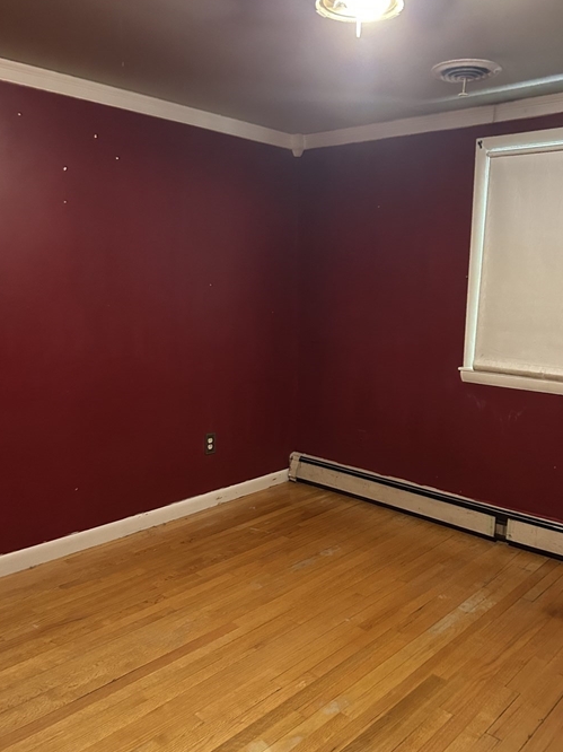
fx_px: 651
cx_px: 319
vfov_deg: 60.0
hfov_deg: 46.7
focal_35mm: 30
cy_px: 371
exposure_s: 1/30
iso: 500
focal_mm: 5.7
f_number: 1.5
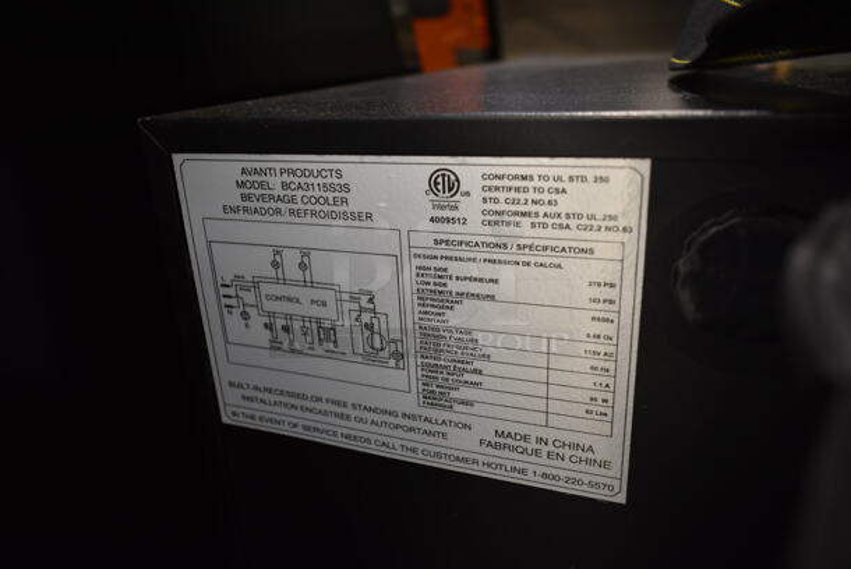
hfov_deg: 67.3
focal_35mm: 27
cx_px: 426
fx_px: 639
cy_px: 284
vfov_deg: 48.0
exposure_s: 1/30
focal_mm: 18
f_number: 3.5
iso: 500
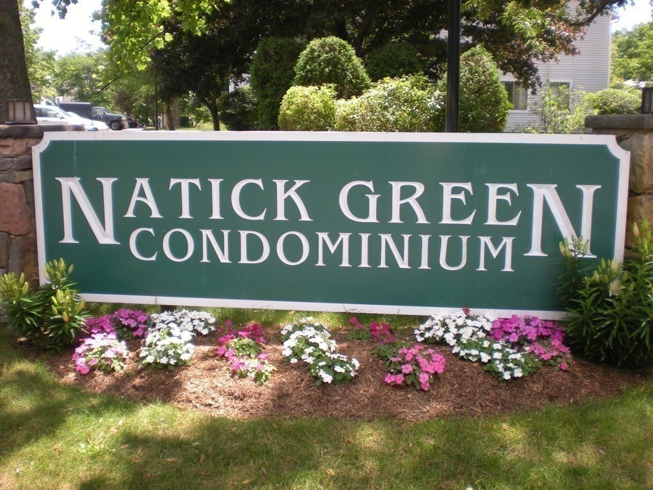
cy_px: 245
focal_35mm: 38
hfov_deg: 49.0
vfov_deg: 37.7
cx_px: 326
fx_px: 717
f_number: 3.1
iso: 64
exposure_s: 1/198
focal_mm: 6.3
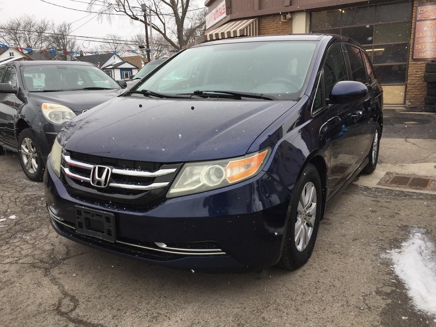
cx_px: 218
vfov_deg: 48.2
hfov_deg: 61.7
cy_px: 164
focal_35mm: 29
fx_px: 365
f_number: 2.2
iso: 32
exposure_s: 1/373
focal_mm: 4.15
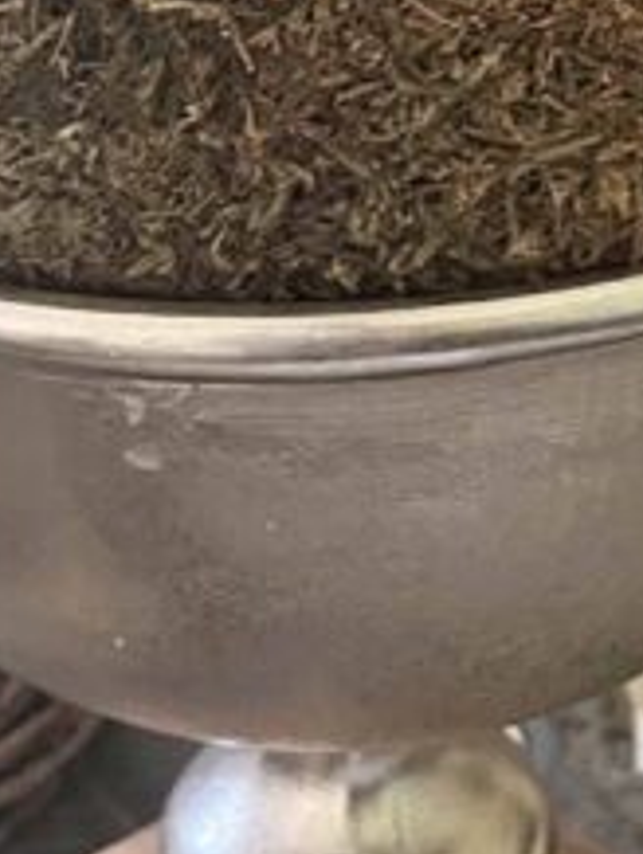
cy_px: -243
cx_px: 643
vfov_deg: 15.4
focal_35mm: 122
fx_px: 3016
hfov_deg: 12.0
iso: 400
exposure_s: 1/40
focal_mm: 5.7
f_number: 1.5
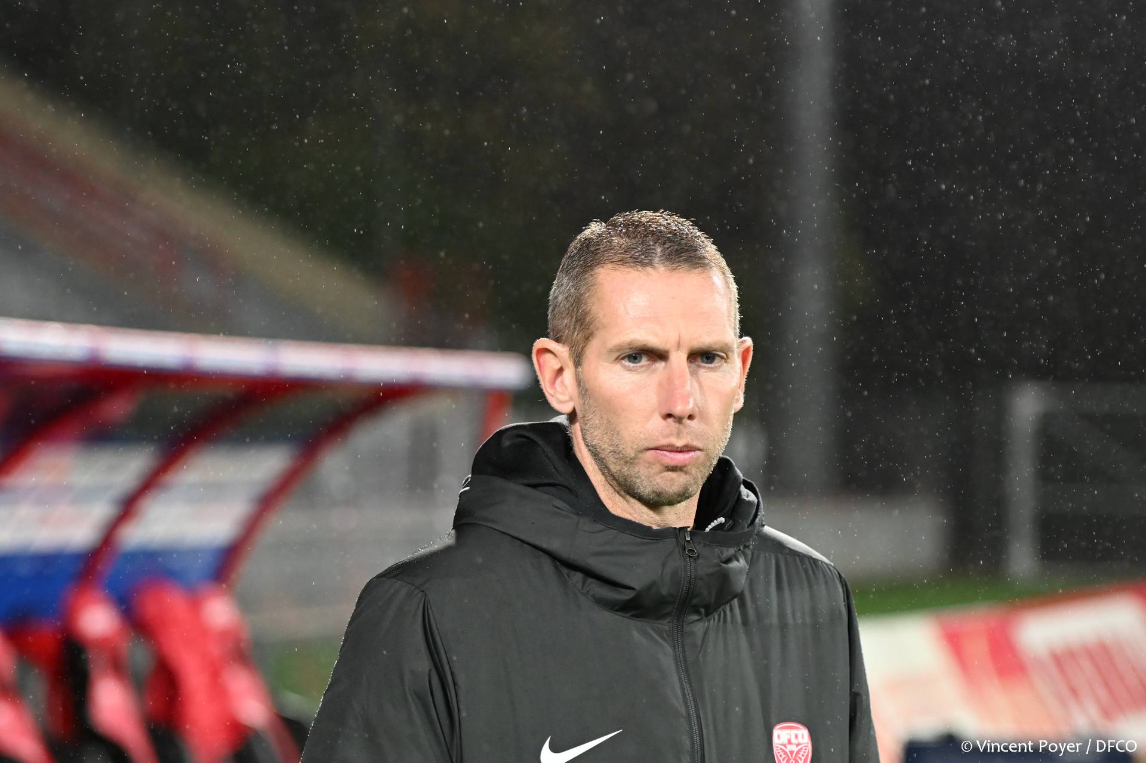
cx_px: 573
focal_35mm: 142
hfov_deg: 14.5
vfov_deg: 9.7
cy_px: 382
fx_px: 4519
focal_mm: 95
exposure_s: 1/800
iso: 2500
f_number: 2.8
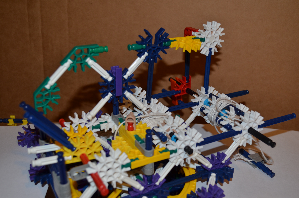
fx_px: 348
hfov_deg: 46.5
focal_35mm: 42
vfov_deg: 31.8
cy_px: 99
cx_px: 150
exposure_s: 1/30
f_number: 5.6
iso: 200
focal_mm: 28
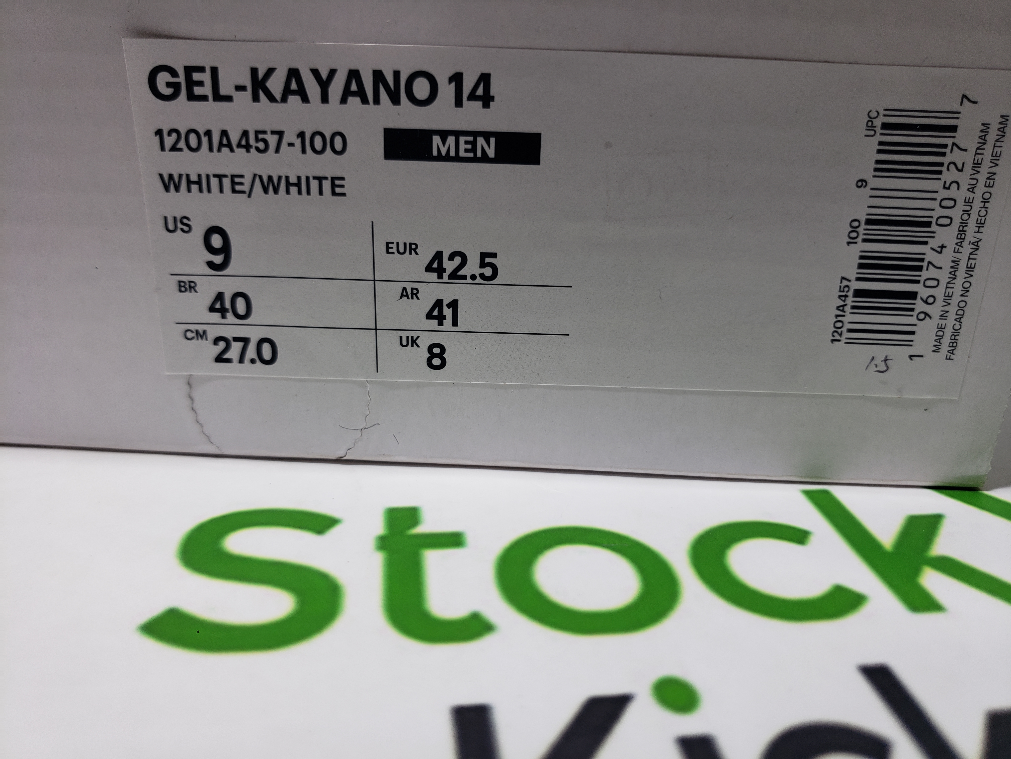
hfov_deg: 67.3
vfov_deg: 53.1
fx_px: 759
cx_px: 506
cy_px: 380
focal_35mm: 26
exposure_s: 1/255
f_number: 1.5
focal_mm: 4.3
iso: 50
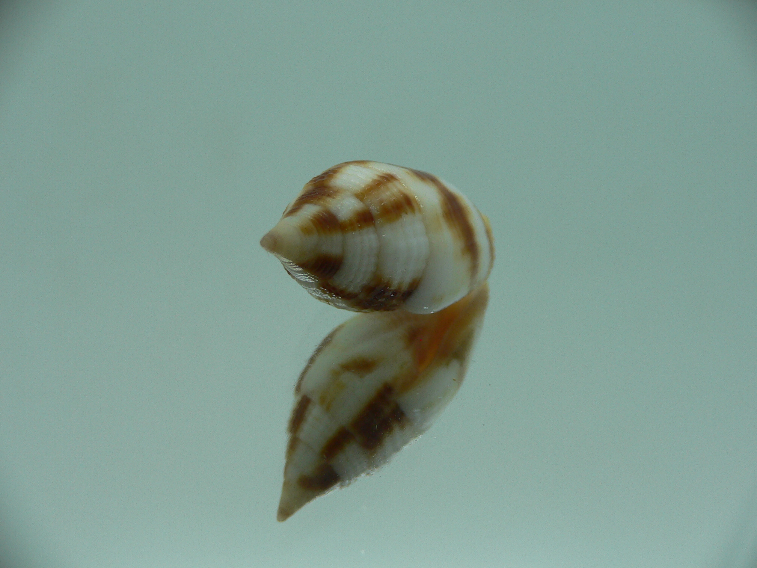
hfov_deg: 52.6
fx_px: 765
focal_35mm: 35
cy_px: 284
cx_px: 378
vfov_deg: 40.7
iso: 80
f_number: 2.8
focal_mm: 4.6
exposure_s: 1/80
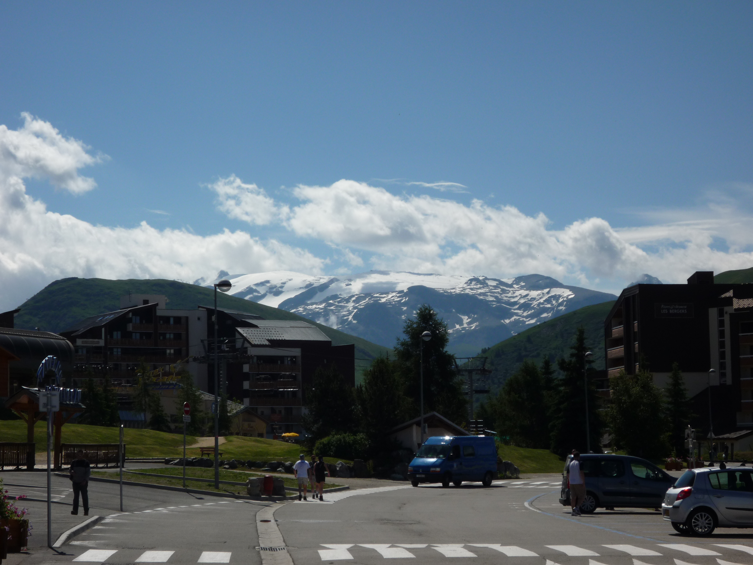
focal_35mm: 81
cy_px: 282
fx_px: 1762
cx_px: 376
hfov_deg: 24.1
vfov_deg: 18.2
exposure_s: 1/800
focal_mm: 14.2
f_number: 7.1
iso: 100
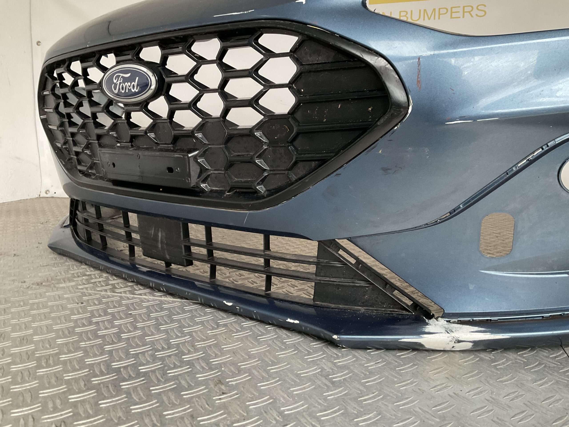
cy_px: 214
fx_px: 477
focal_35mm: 29
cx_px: 284
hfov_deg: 61.7
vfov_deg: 48.2
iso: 125
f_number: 1.8
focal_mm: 3
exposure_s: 1/50
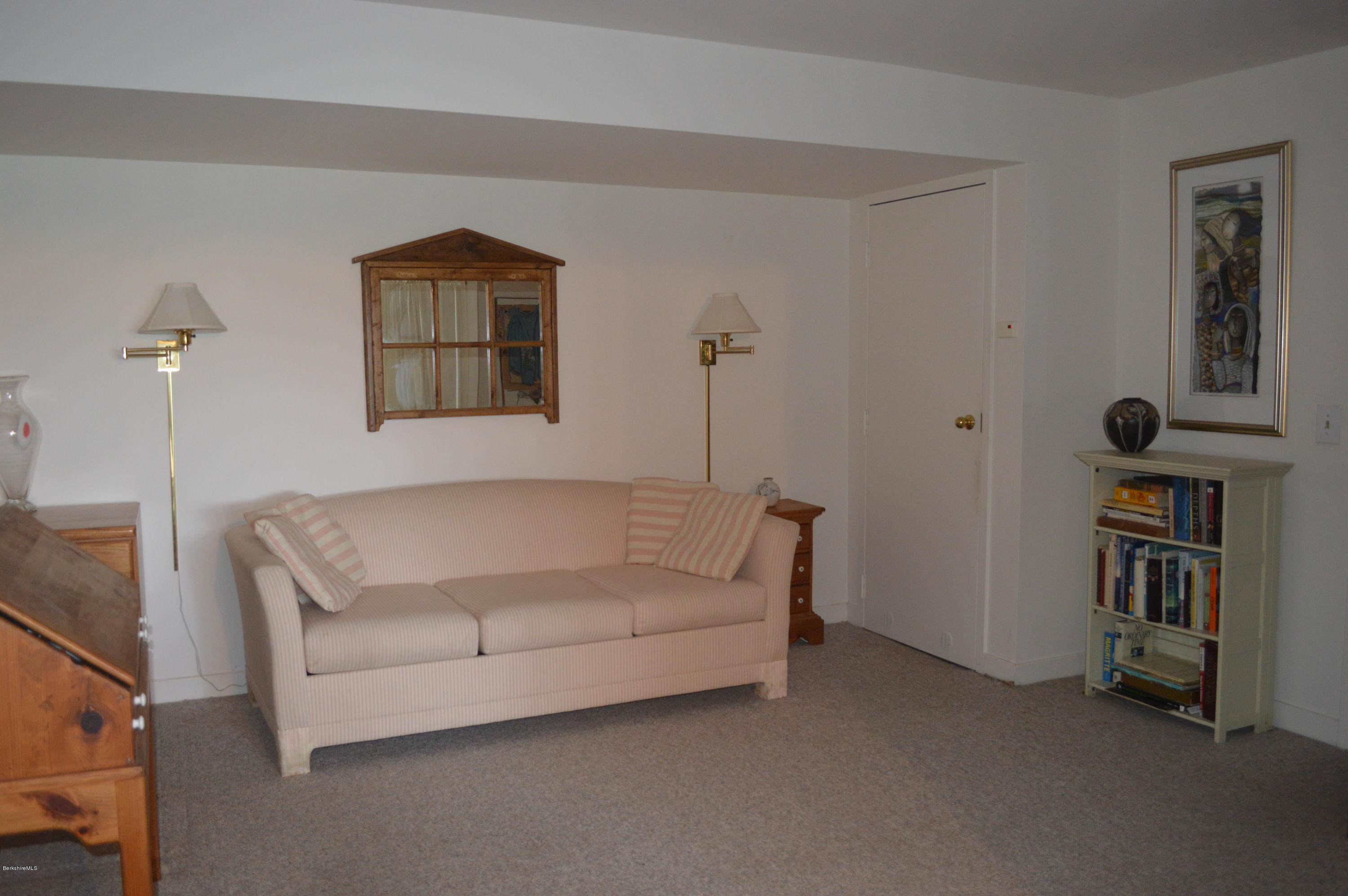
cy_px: 448
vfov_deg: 43.5
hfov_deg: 62.0
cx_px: 674
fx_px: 1122
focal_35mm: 30
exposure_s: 1/60
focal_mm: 20
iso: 1100
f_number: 3.8
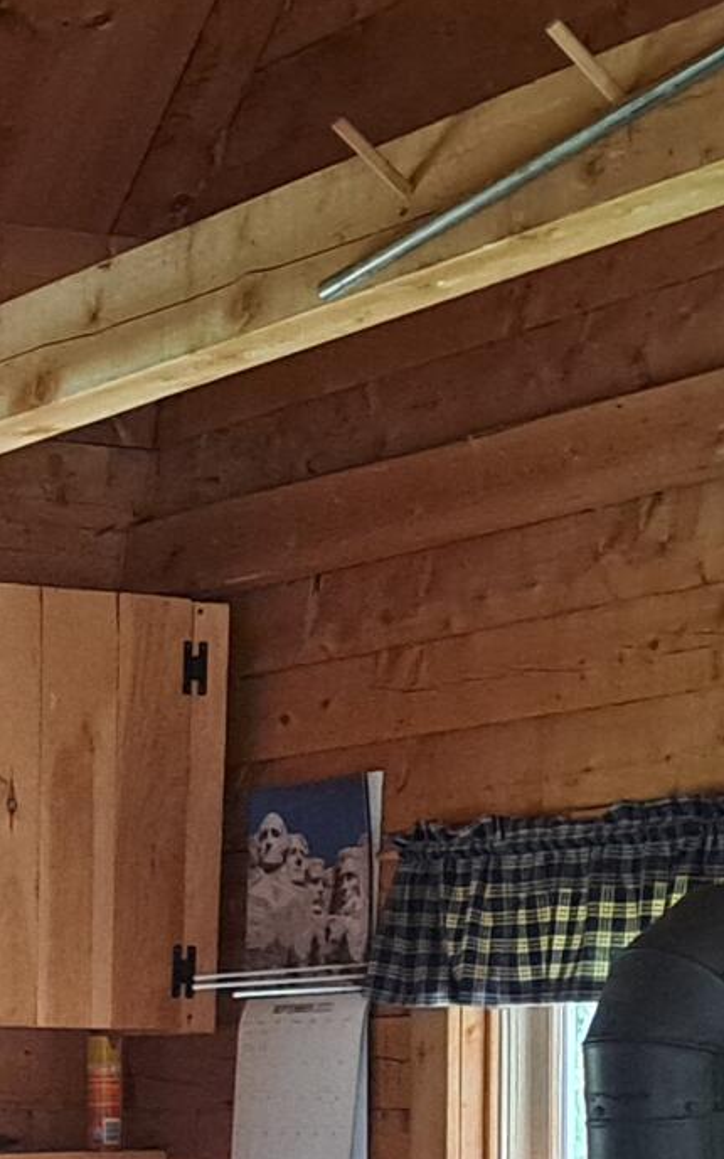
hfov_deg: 11.3
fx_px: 3504
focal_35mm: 111
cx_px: -359
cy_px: 1292
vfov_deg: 18.1
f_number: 1.8
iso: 320
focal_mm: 5.23
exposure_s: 1/24
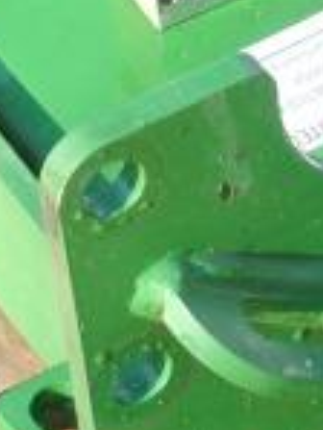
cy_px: 289
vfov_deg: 6.3
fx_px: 3926
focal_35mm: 316
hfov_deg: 4.7
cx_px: 283
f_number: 5.6
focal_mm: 23
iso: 160
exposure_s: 1/125
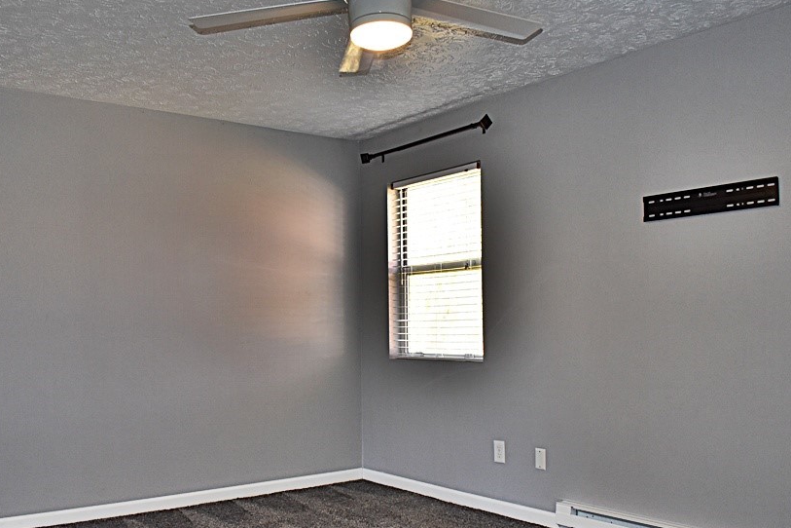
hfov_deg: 55.8
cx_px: 379
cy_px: 315
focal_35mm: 34
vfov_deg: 38.7
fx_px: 747
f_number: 3.5
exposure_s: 1/125
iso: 800
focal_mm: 18
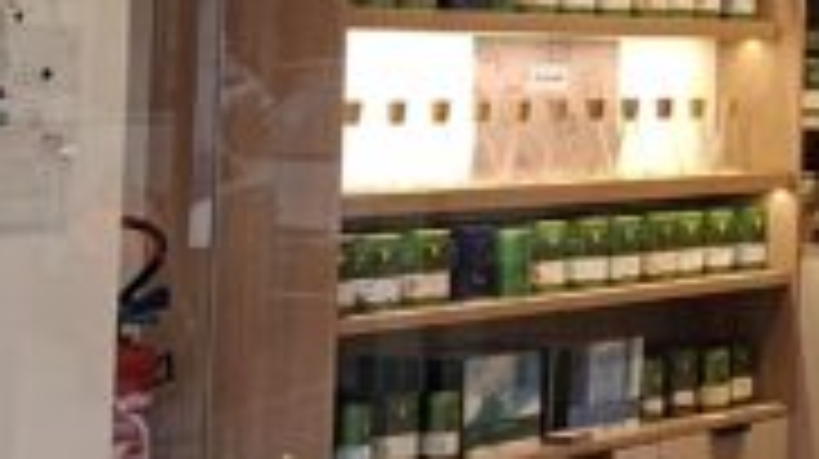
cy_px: -148
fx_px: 3059
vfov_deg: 8.5
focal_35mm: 141
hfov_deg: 14.2
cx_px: 1256
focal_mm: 5.54
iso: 50
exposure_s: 1/100
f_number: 1.8
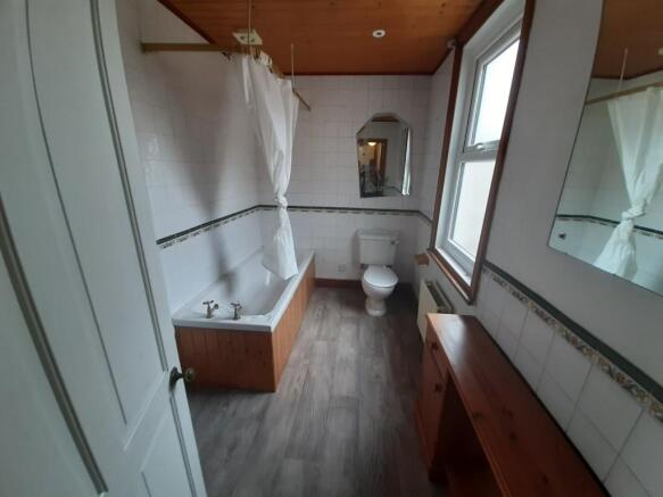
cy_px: 248
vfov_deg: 89.9
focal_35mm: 13
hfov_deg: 106.2
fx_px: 249
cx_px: 332
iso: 50
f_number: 2.2
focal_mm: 1.42
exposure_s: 1/50
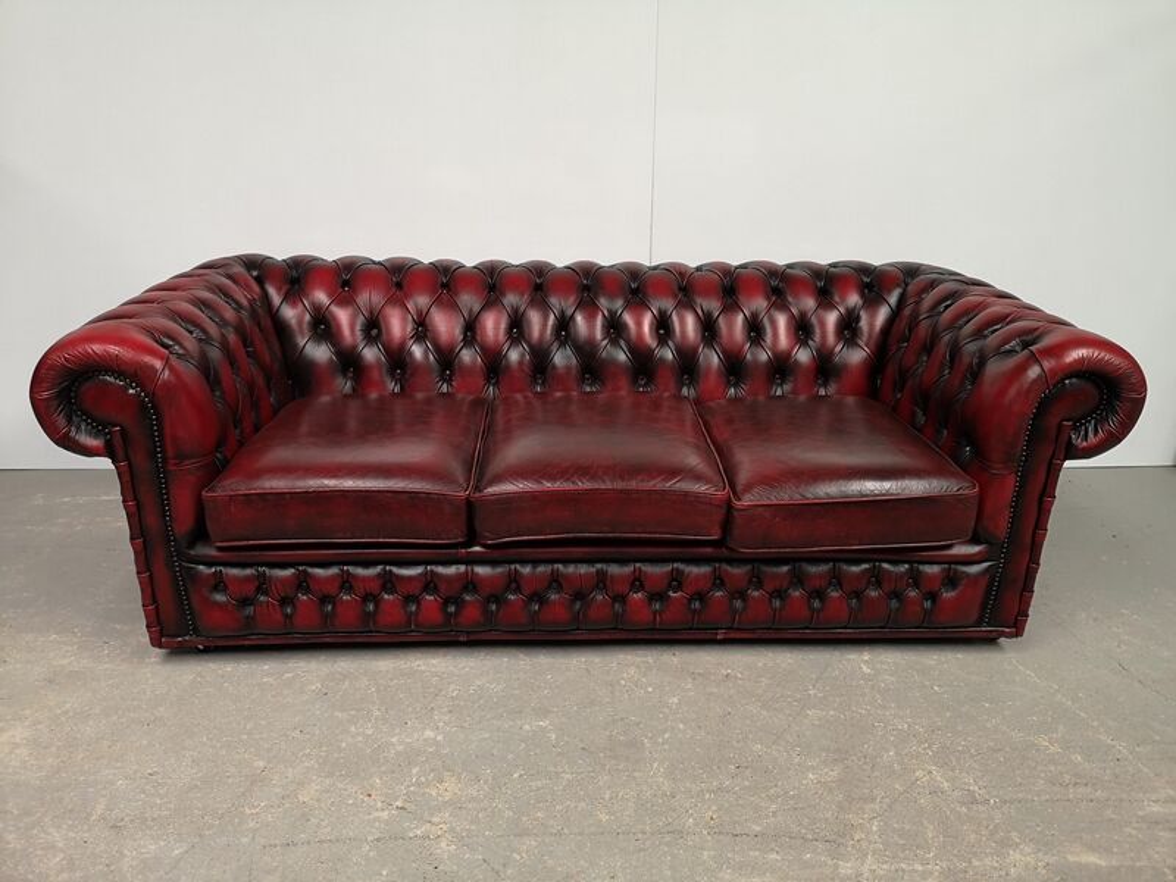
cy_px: 441
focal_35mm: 27
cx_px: 588
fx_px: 917
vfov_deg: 51.4
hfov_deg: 65.3
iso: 80
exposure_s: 1/50
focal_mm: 5.58
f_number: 1.8
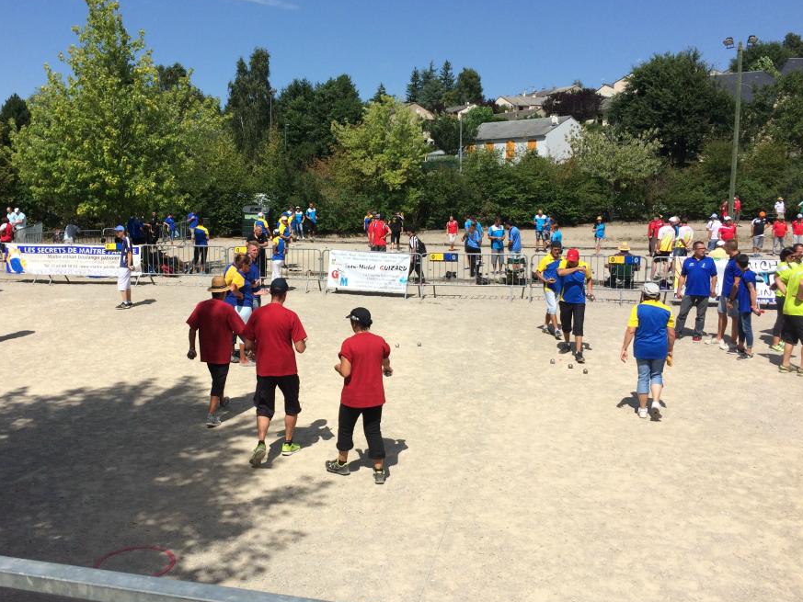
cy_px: 301
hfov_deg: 53.7
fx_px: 789
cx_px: 336
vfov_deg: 41.8
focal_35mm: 34
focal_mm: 4.15
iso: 32
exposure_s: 1/3425
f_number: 2.2
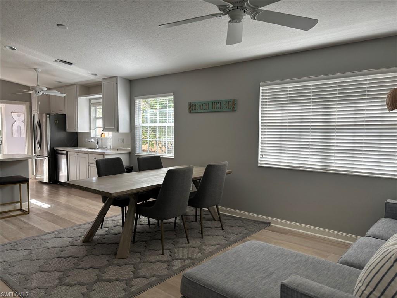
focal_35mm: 26
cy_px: 149
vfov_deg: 53.1
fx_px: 298
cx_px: 198
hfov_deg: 67.3
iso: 40
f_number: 1.6
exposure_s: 1/183
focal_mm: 5.96
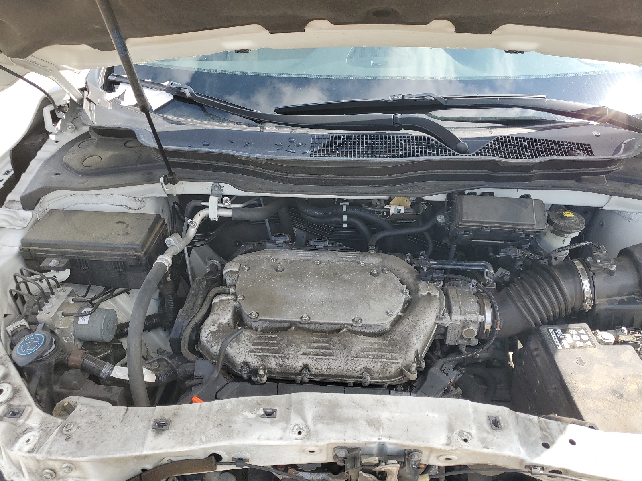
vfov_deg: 53.1
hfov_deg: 67.3
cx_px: 321
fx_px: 482
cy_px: 240
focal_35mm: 26
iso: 50
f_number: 1.5
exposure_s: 1/556
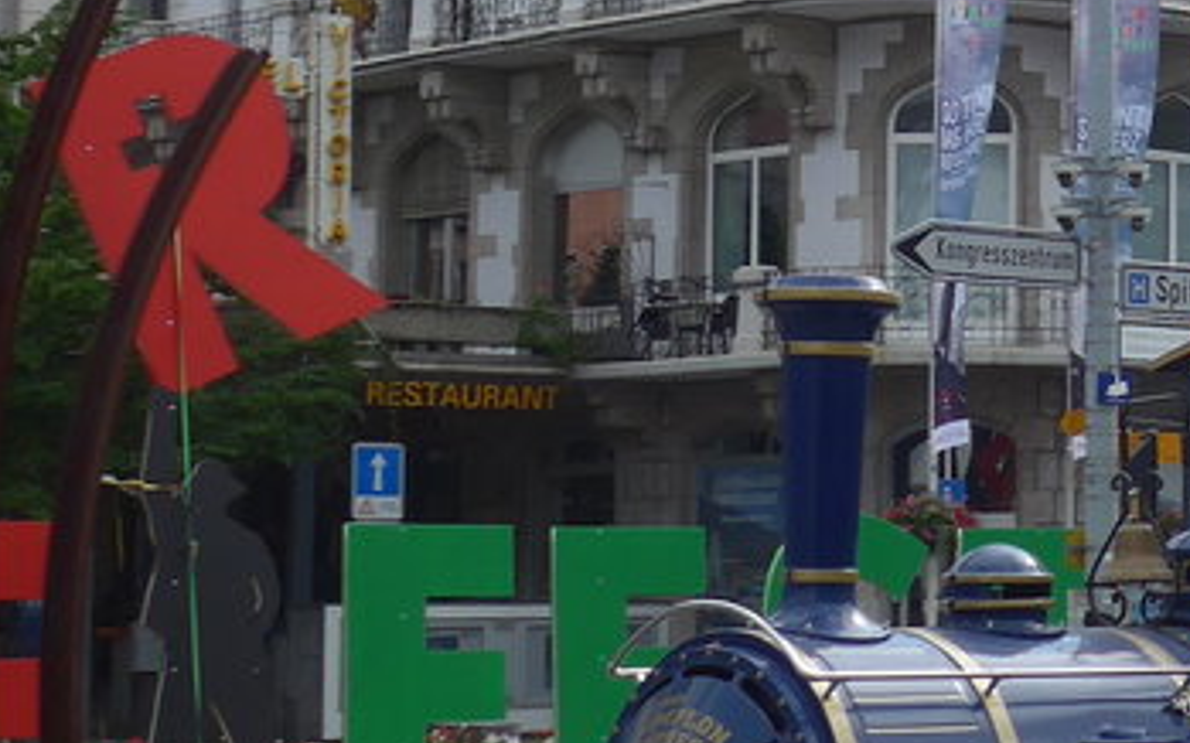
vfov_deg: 10.5
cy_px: 170
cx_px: 1923
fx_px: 4021
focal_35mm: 124
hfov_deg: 15.2
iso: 80
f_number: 2.8
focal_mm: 7
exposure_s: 1/800
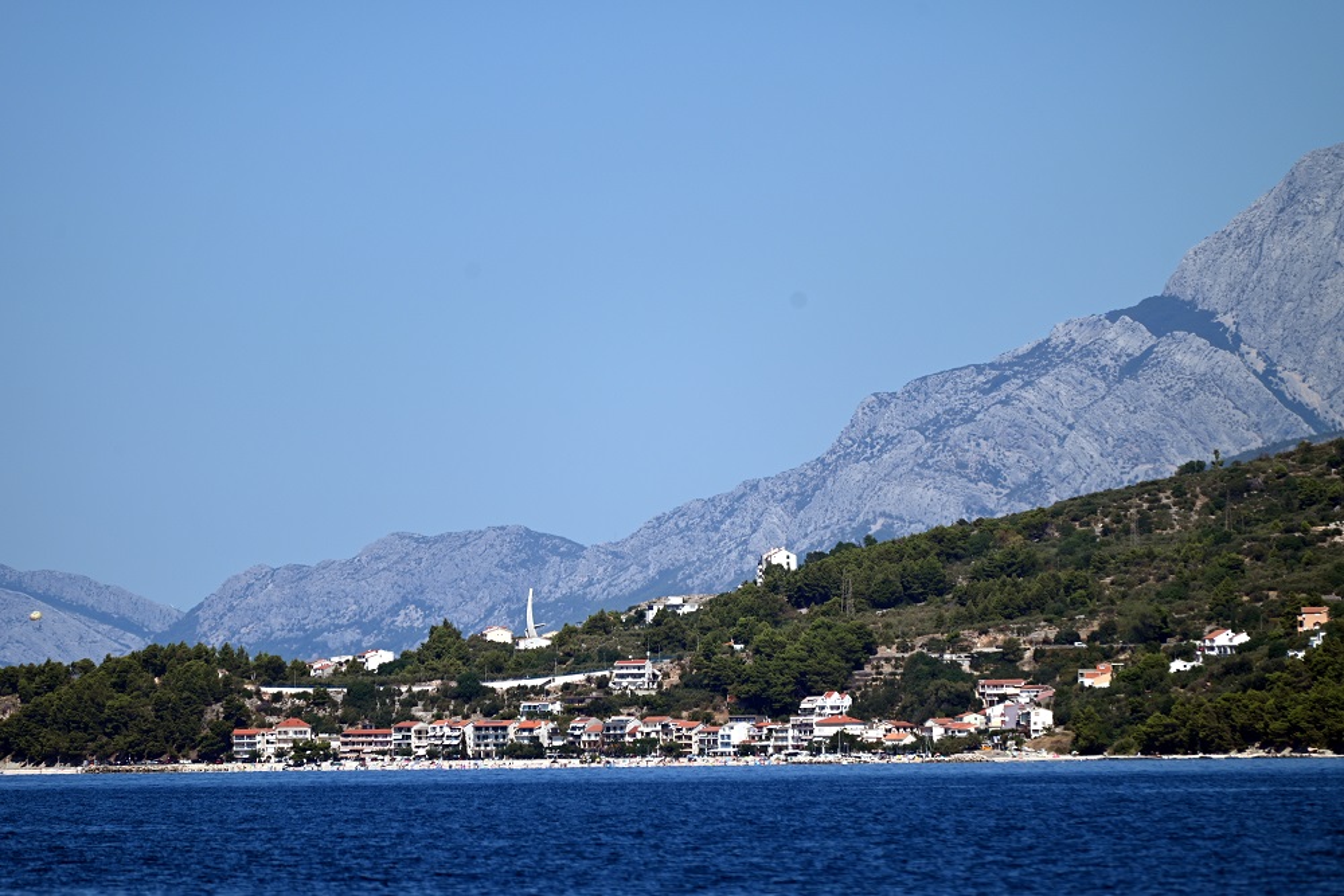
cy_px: 448
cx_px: 672
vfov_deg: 4.6
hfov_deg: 6.9
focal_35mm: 300
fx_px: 11201
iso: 100
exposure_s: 1/1000
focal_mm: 300
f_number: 5.6
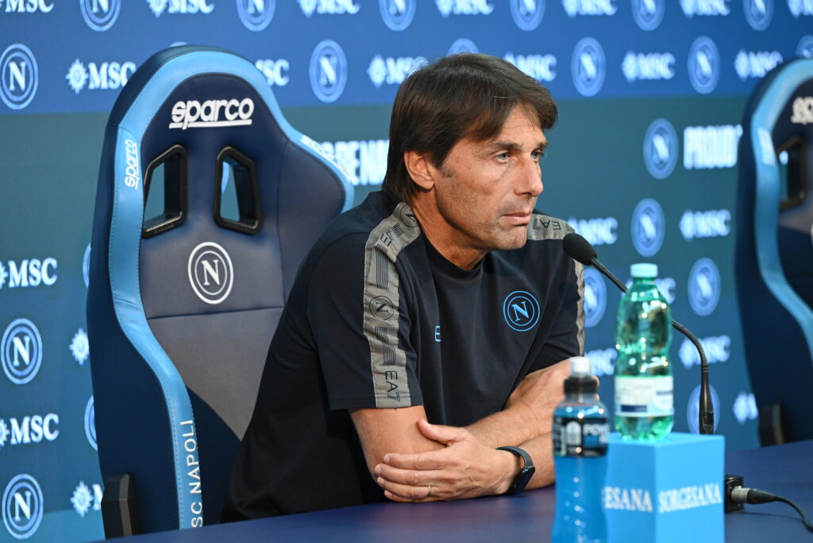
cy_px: 272
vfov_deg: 8.1
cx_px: 406
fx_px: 3839
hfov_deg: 12.1
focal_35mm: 170
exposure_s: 1/200
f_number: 4
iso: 3200
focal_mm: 170
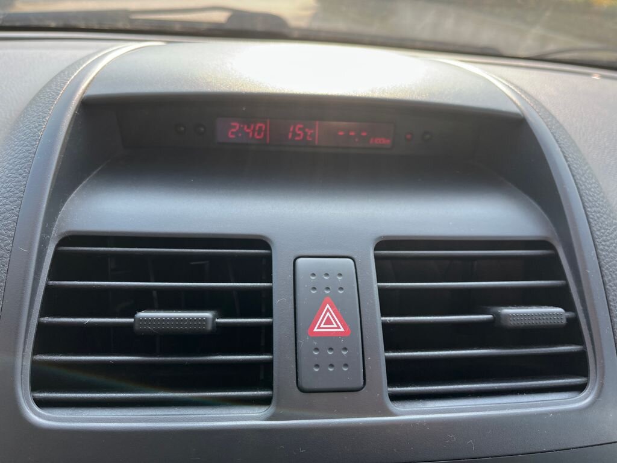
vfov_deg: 53.1
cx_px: 308
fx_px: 463
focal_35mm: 26
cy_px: 232
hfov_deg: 67.3
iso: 50
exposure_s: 1/412
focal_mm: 5.1
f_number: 1.6
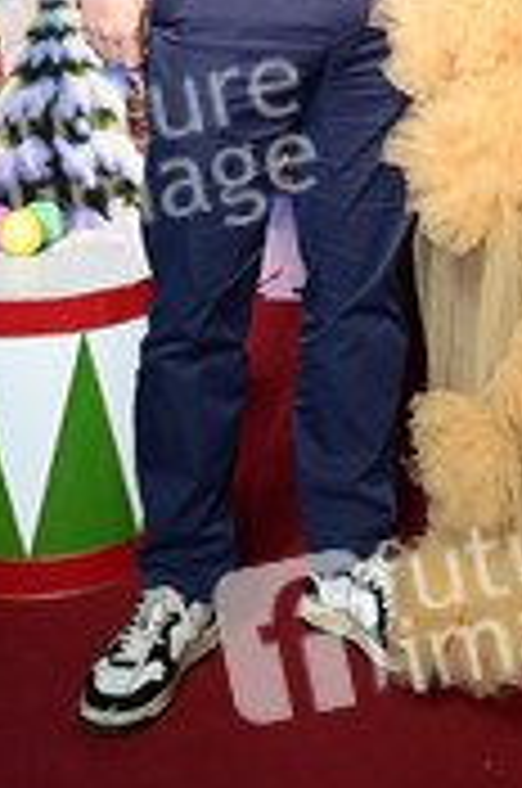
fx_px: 1575
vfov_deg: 26.1
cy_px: -59
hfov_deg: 18.1
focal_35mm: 72
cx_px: 576
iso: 1600
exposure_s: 1/160
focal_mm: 31.5
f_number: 3.5
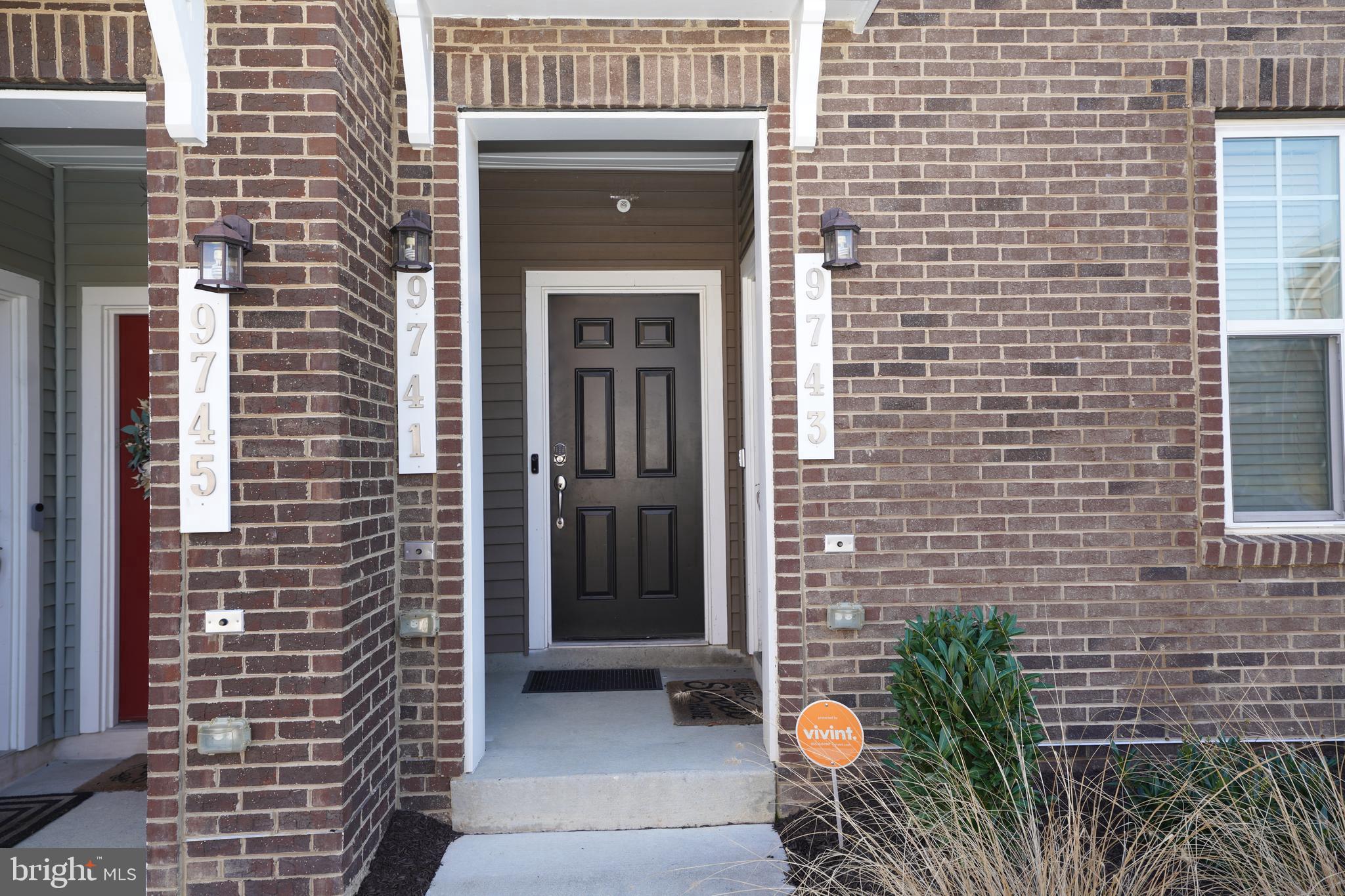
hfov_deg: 73.7
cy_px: 448
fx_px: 897
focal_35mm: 24
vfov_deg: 53.1
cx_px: 672
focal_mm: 24
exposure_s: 1/160
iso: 160
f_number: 4
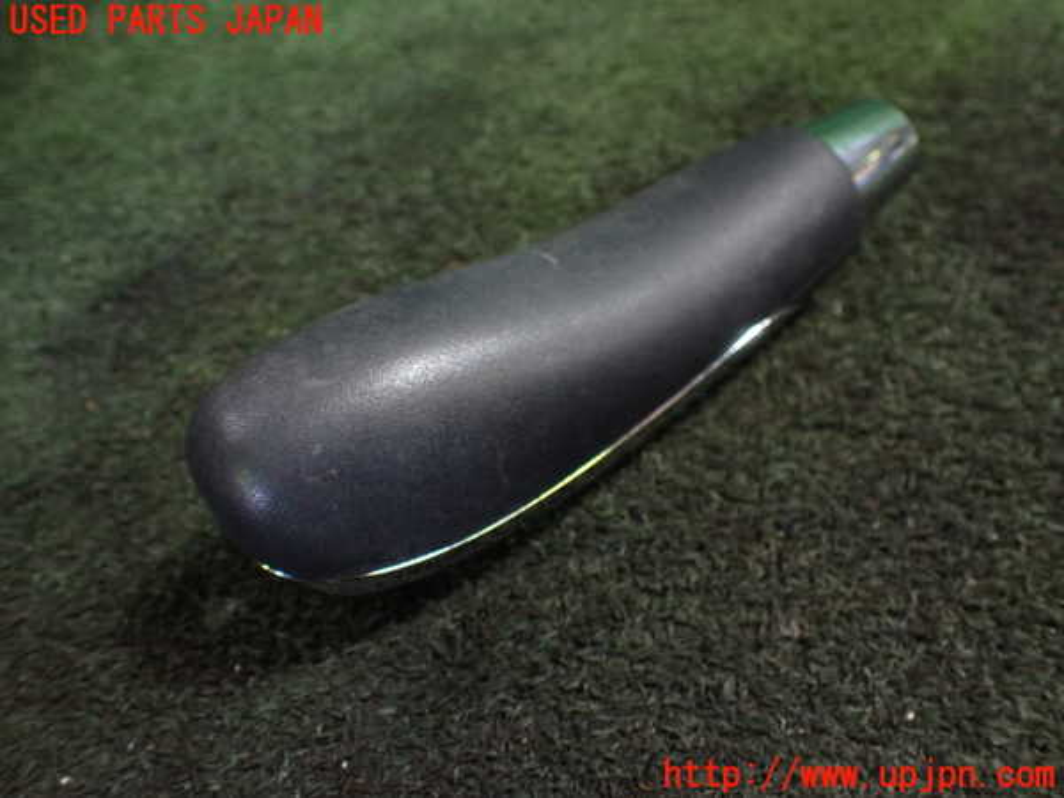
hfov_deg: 60.0
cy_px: 399
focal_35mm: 30
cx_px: 532
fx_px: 922
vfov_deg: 46.8
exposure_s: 1/100
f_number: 2.3
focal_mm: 5.4
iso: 800
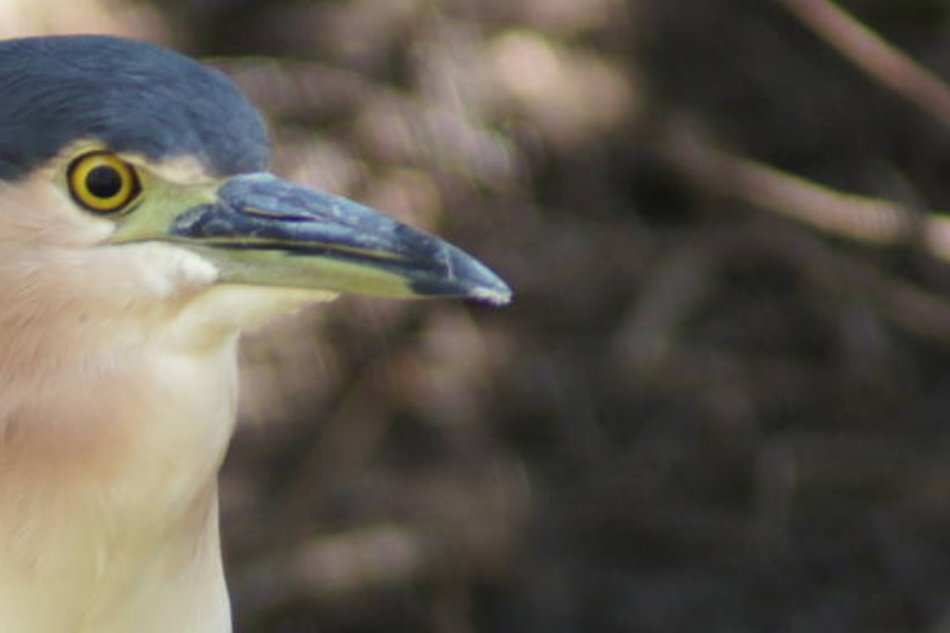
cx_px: -65
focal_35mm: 1267
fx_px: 33414
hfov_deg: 1.6
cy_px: 776
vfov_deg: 1.1
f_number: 5.6
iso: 400
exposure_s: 1/100
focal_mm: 300
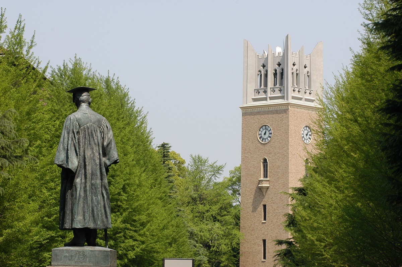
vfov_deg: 11.4
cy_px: 134
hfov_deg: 17.1
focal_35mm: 120
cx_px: 201
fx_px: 1338
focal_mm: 80
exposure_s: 1/400
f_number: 7.1
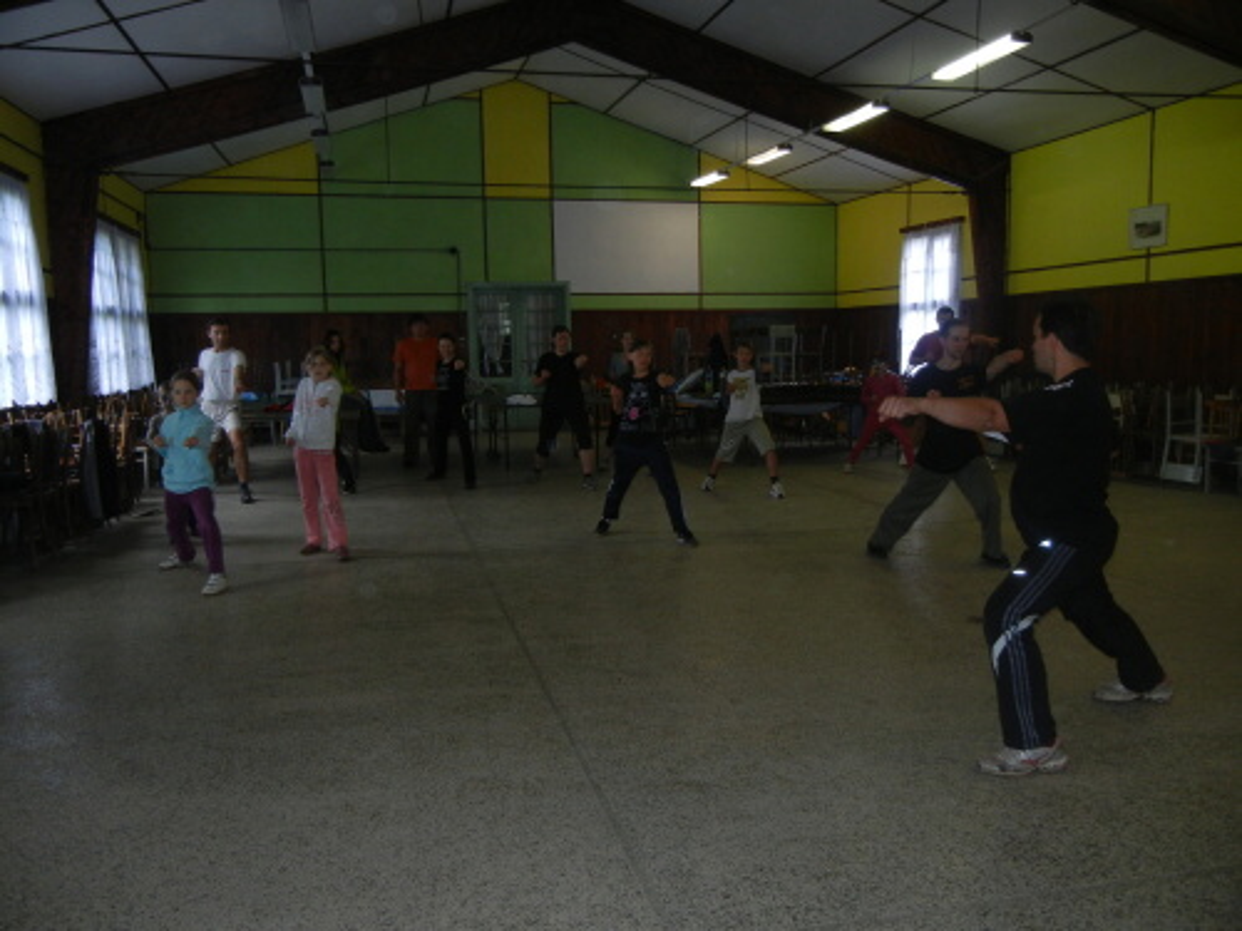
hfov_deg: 60.0
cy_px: 466
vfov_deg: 46.8
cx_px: 621
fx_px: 1076
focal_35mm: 30
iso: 200
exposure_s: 1/30
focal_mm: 5.4
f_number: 3.5
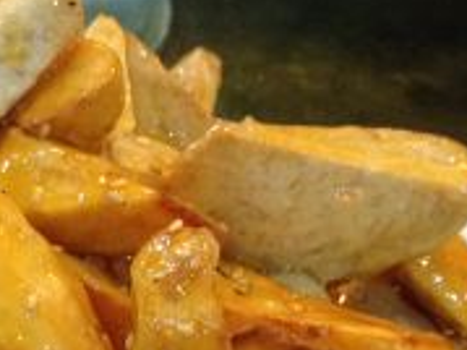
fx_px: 1847
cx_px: -10
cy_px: 503
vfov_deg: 10.5
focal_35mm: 137
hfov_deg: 14.2
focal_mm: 4.28
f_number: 2.4
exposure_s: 1/20
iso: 200
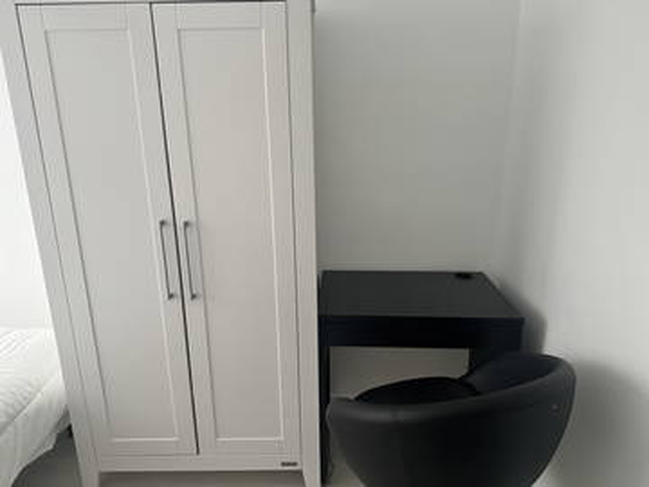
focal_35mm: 24
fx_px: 450
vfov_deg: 56.8
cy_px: 244
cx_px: 324
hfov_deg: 71.6
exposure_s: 1/91
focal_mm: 6.86
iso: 250
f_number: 1.78
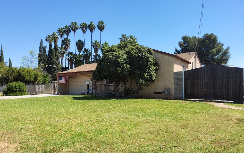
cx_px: 123
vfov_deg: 45.8
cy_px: 89
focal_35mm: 27
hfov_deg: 68.4
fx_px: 180
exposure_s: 1/1022
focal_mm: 3.08
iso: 32
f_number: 2
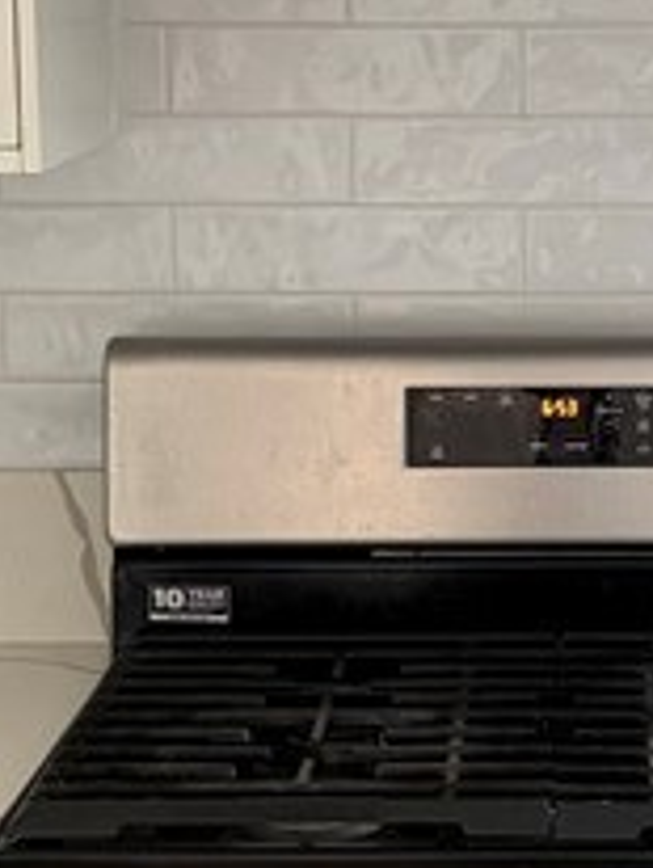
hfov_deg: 11.5
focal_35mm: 129
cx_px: 535
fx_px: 3238
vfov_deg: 15.3
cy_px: 451
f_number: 1.6
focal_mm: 5.96
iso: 125
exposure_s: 1/60
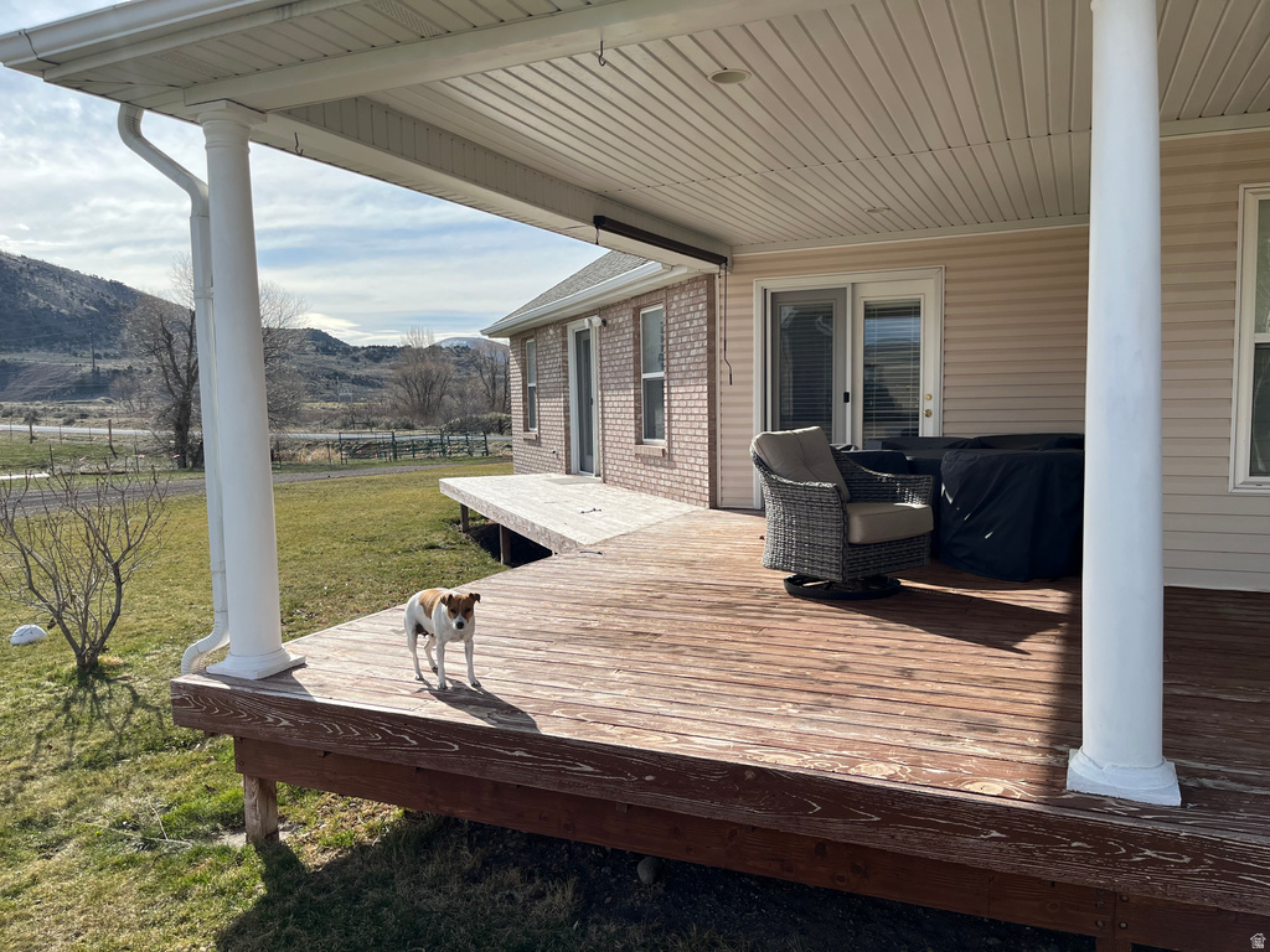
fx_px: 954
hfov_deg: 67.3
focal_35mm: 26
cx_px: 635
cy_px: 476
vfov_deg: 53.1
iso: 50
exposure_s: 1/3413
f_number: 1.6
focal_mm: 5.1
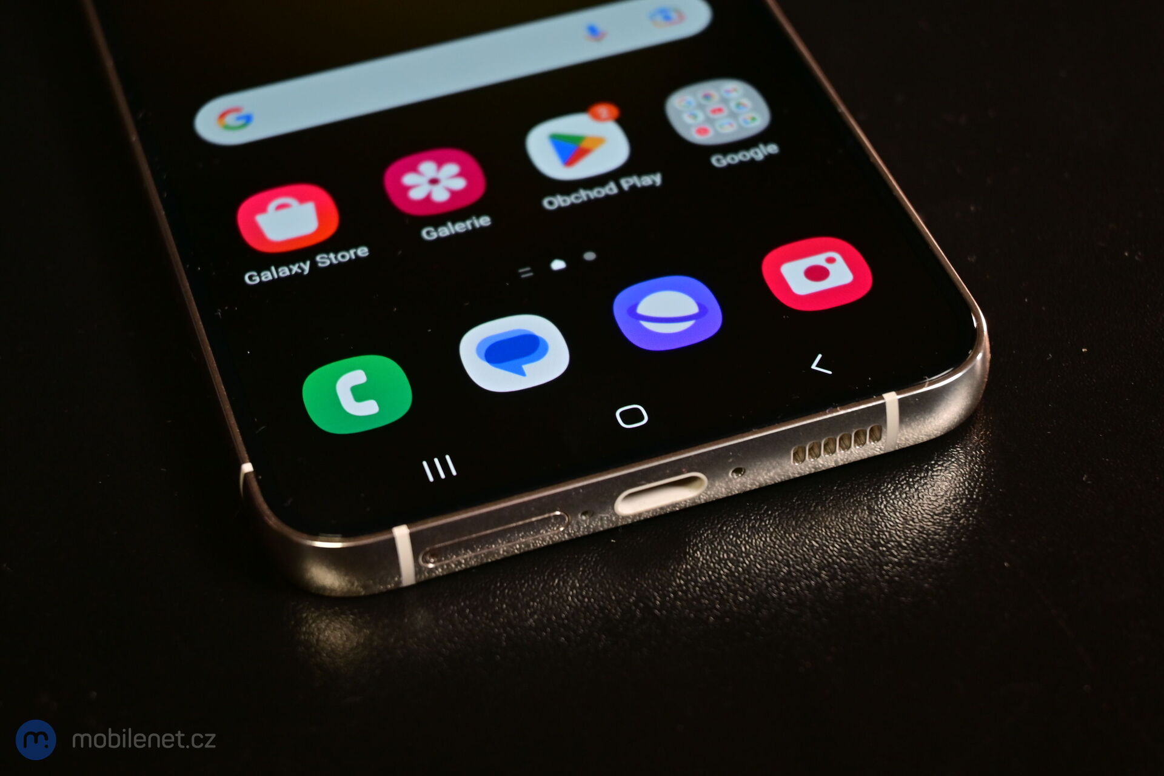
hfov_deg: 27.0
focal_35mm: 75
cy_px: 388
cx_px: 582
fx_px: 2425
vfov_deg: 18.2
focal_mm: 50
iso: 360
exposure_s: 1/80
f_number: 6.3
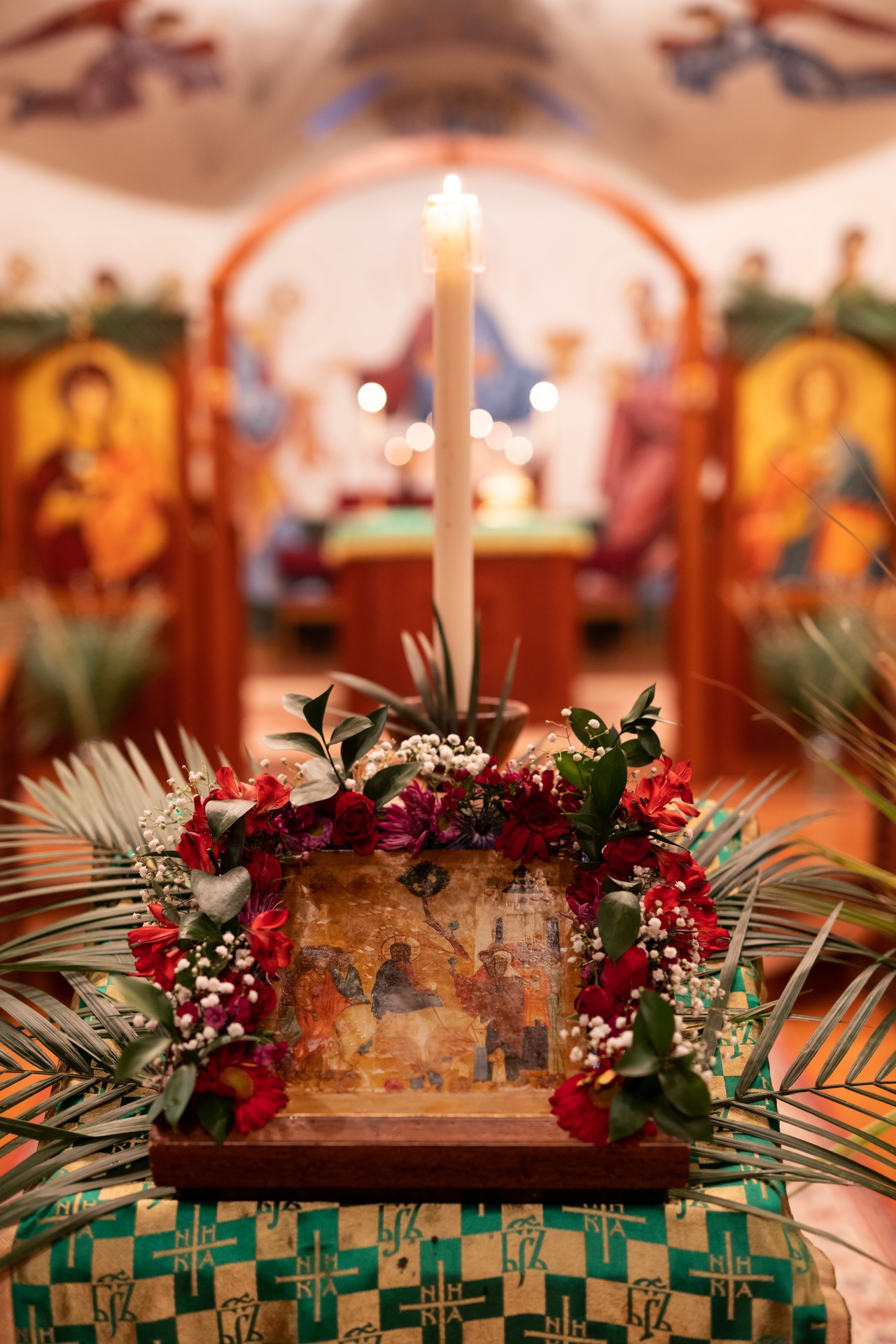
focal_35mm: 50
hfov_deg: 27.0
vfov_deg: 39.6
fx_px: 1867
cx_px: 448
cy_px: 672
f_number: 1.8
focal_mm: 50
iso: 1250
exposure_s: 1/60
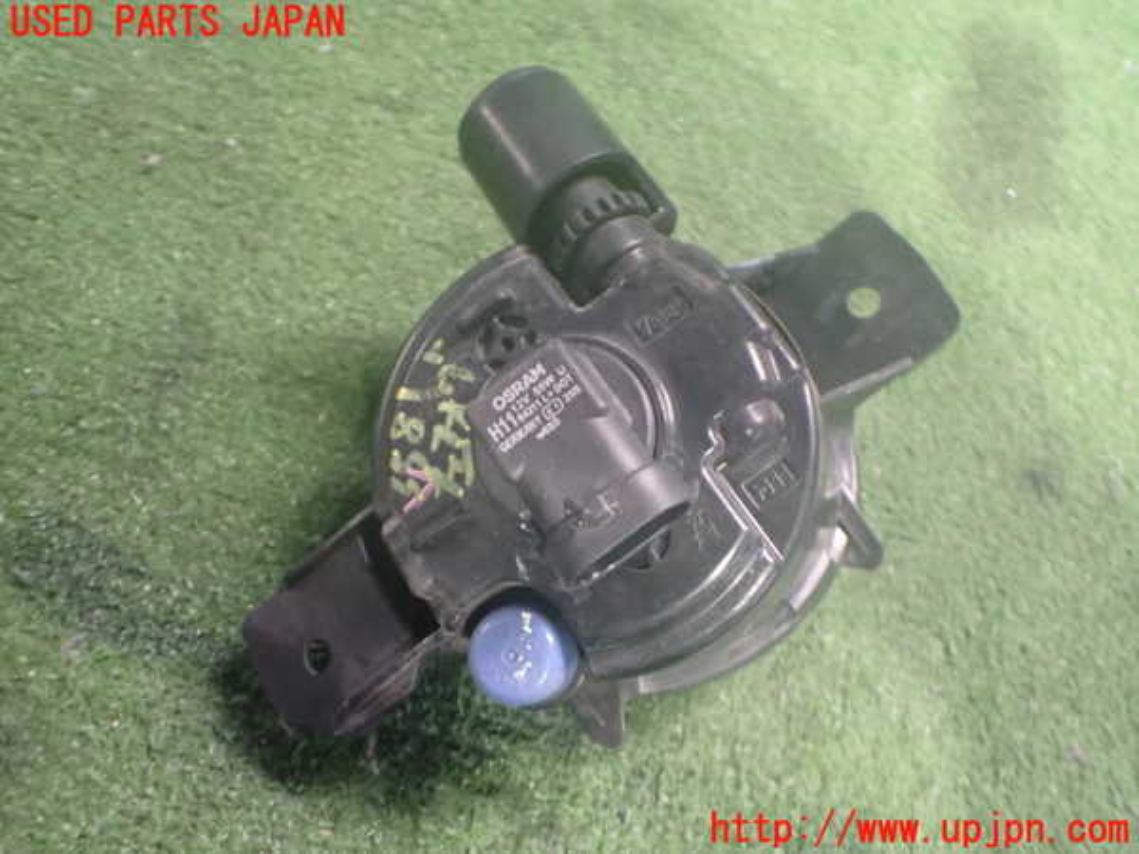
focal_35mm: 30
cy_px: 427
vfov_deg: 46.8
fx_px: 987
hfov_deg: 60.0
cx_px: 570
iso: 1250
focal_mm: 5.4
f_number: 2.3
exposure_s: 1/30
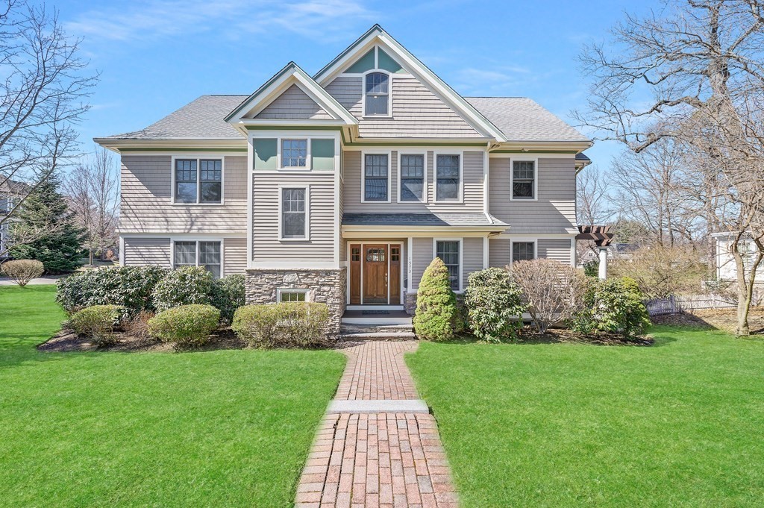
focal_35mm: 14
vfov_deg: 81.1
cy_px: 254
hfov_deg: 104.3
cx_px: 382
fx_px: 297
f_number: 8
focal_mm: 14
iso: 200
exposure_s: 1/250
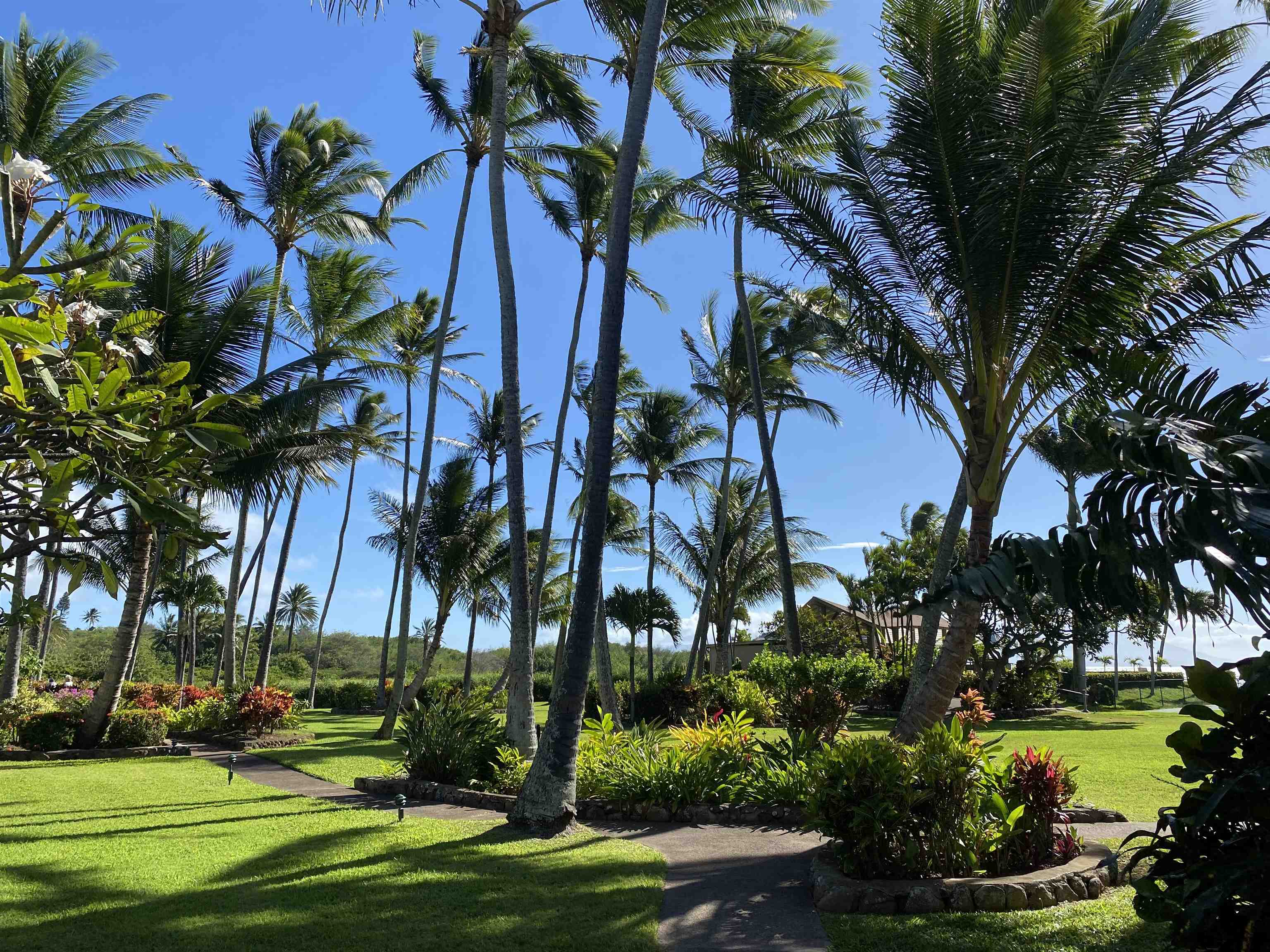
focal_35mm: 26
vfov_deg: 53.1
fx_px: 954
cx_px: 635
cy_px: 476
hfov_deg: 67.3
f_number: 1.8
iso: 32
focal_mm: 4.25
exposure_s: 1/2183
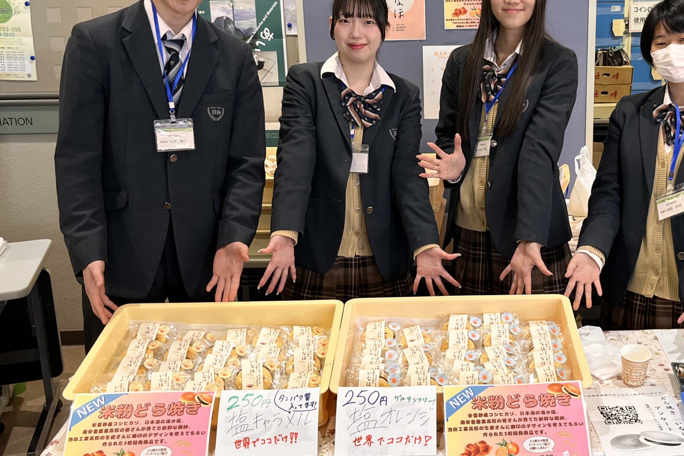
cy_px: 186
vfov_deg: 30.4
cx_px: 444
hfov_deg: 44.0
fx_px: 836
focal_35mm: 44
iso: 125
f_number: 1.6
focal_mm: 5.1
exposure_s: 1/117
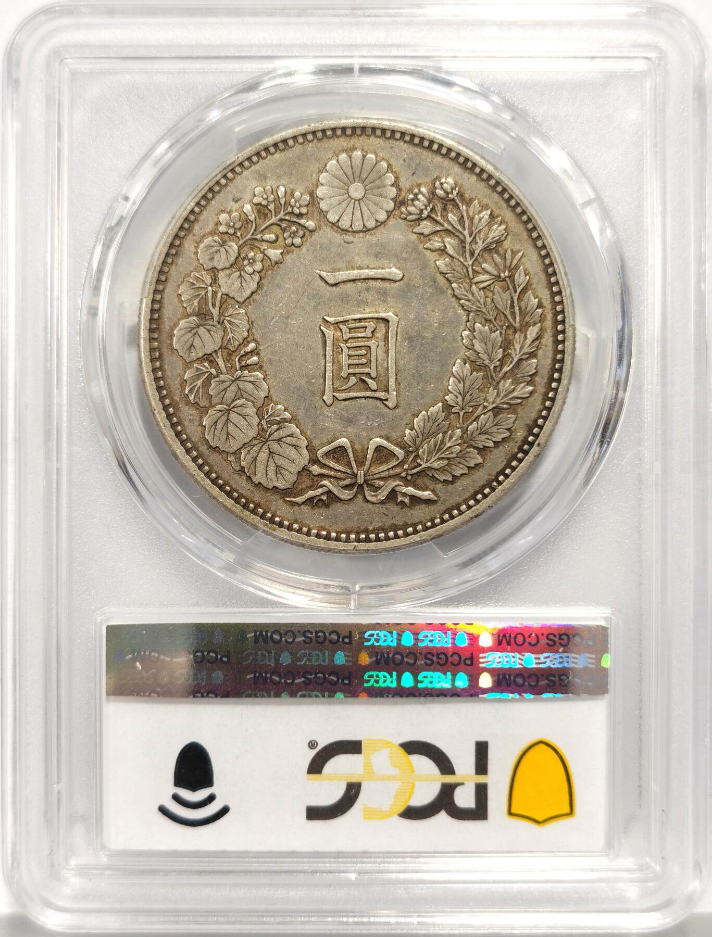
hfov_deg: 27.2
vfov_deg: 35.4
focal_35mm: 54
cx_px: 356
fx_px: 1469
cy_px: 468
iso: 125
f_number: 16
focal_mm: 5.56
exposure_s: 1/100
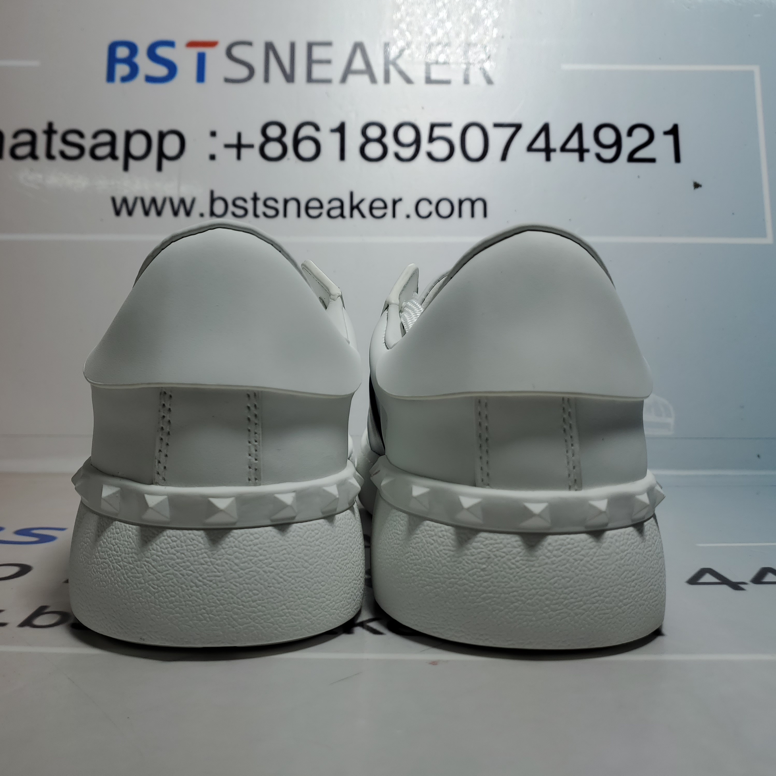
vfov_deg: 52.5
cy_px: 385
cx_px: 336
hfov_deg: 52.4
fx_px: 786
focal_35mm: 31
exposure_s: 1/1087
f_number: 1.5
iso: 50
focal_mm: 4.3
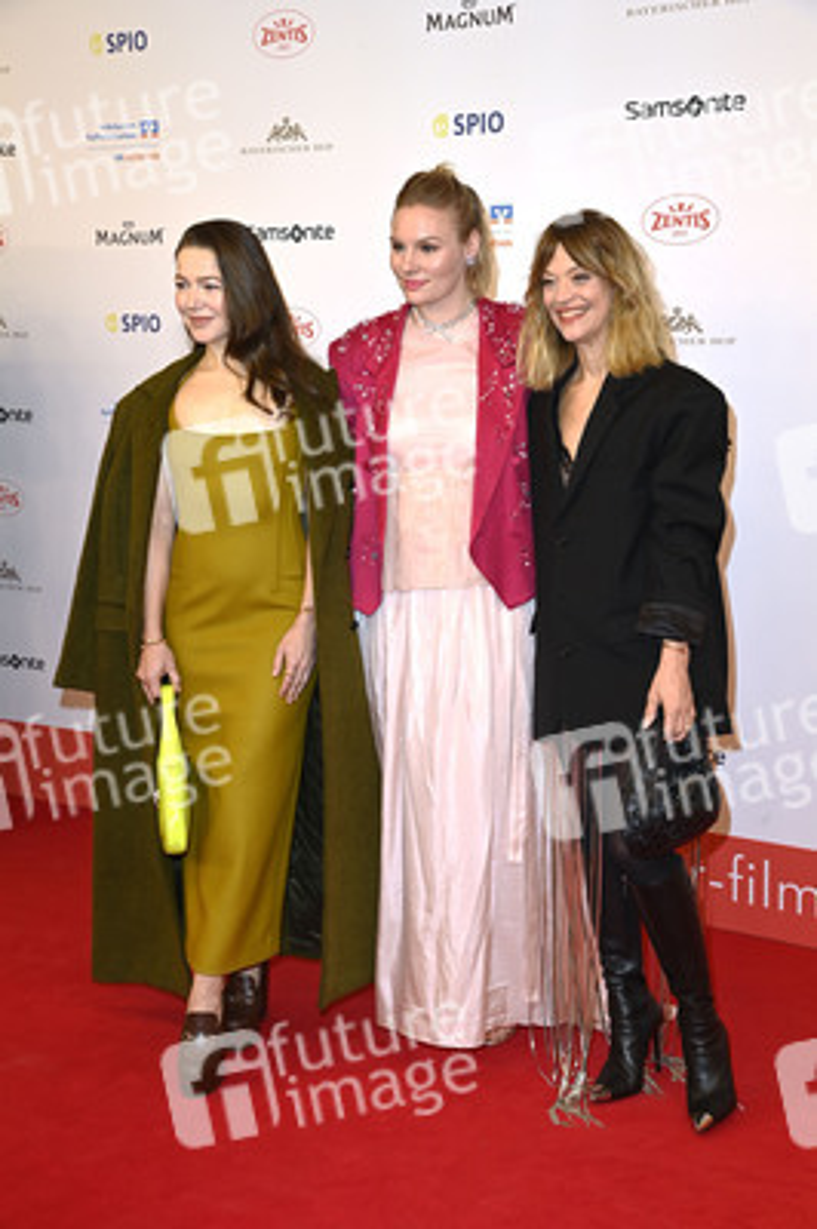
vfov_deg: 38.2
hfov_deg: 25.9
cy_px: 614
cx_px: 408
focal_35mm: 52
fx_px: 1773
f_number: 7.1
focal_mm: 52
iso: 640
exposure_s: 1/200
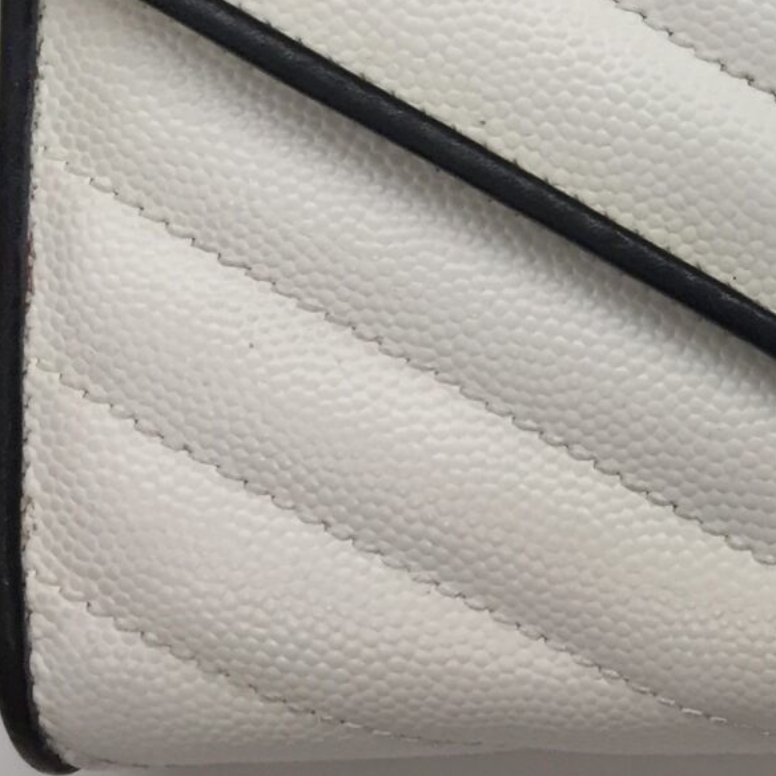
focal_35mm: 90
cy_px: 79
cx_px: 1079
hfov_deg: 17.7
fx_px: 2283
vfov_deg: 19.0
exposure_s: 1/40
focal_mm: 4.15
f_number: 2.2
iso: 32
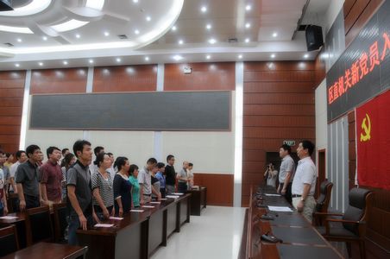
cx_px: 195
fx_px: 292
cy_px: 130
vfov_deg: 47.8
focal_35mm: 27
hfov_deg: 67.5
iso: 200
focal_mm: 18
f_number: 8
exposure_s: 1/8
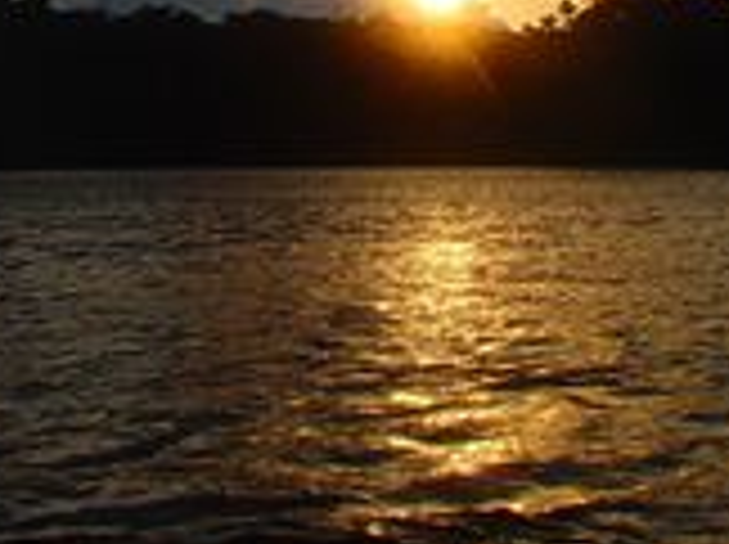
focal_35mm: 78
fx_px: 1640
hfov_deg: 25.0
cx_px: 441
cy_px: -4
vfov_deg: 18.3
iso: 100
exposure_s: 1/320
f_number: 11
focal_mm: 5
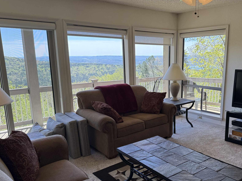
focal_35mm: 32
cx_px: 154
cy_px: 105
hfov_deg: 56.0
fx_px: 224
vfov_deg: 44.0
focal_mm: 6.76
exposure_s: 1/535
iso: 100
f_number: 1.78
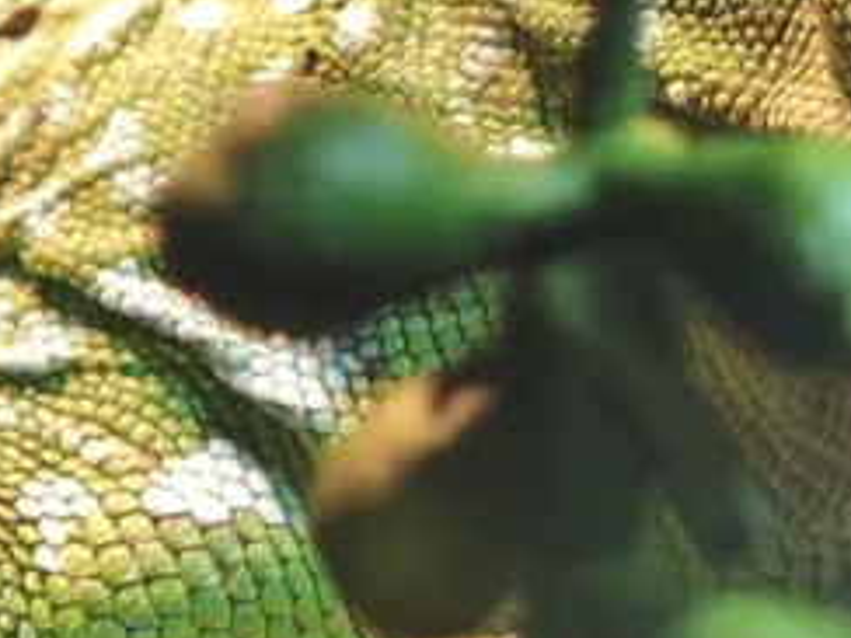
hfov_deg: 5.6
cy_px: 112
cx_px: 684
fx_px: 8703
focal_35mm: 354
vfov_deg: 4.2
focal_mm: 9
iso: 500
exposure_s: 1/50
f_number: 2
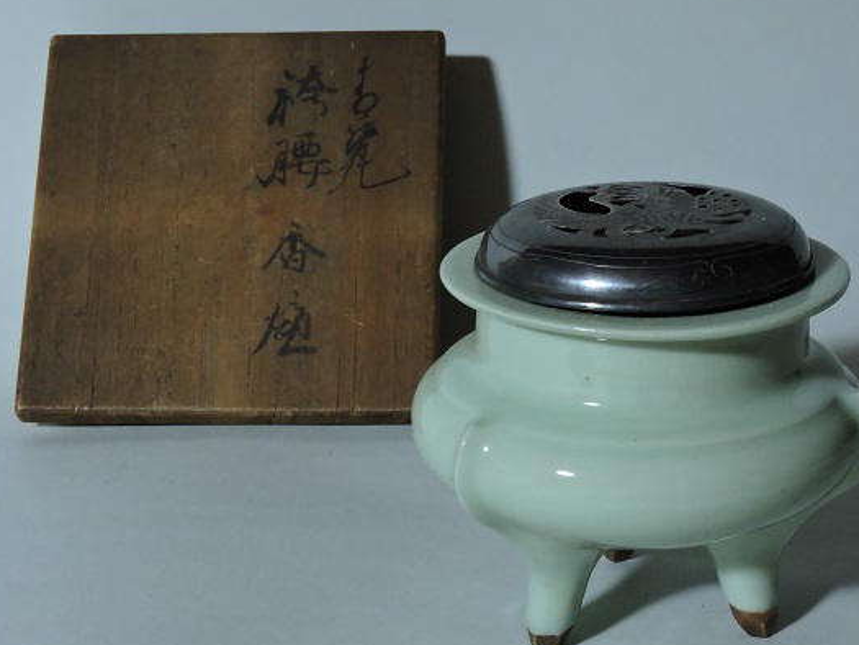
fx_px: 1986
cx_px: 447
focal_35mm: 80
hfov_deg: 24.4
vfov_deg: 18.4
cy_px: 357
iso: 800
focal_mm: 12.5
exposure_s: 1/6
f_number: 8
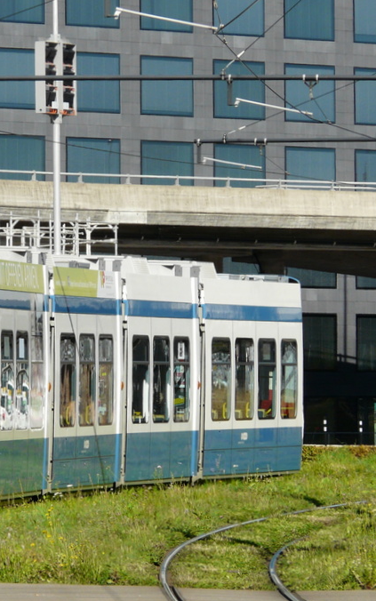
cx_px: -27
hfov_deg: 3.1
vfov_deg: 5.0
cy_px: 311
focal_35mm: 417
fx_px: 6831
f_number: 5.6
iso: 100
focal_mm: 43.7
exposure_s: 1/500
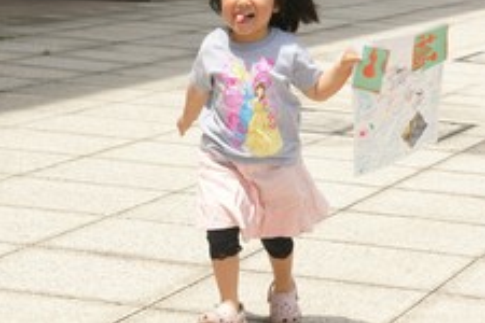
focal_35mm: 154
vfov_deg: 8.9
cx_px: 244
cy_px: 25
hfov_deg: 13.3
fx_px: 2074
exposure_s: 1/400
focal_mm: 55
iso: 200
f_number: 7.1
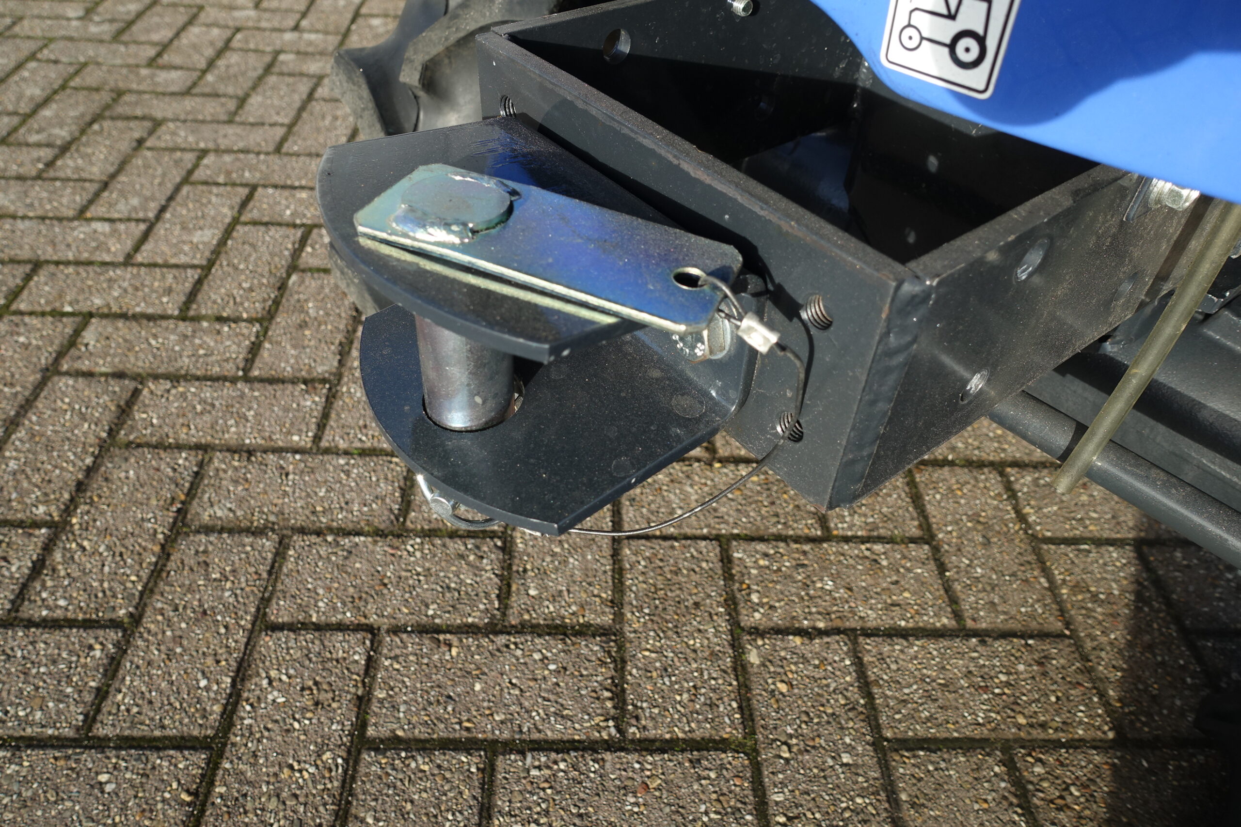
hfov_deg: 73.7
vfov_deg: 53.1
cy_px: 414
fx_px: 827
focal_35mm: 24
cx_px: 620
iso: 125
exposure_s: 1/400
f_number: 4
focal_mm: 8.8
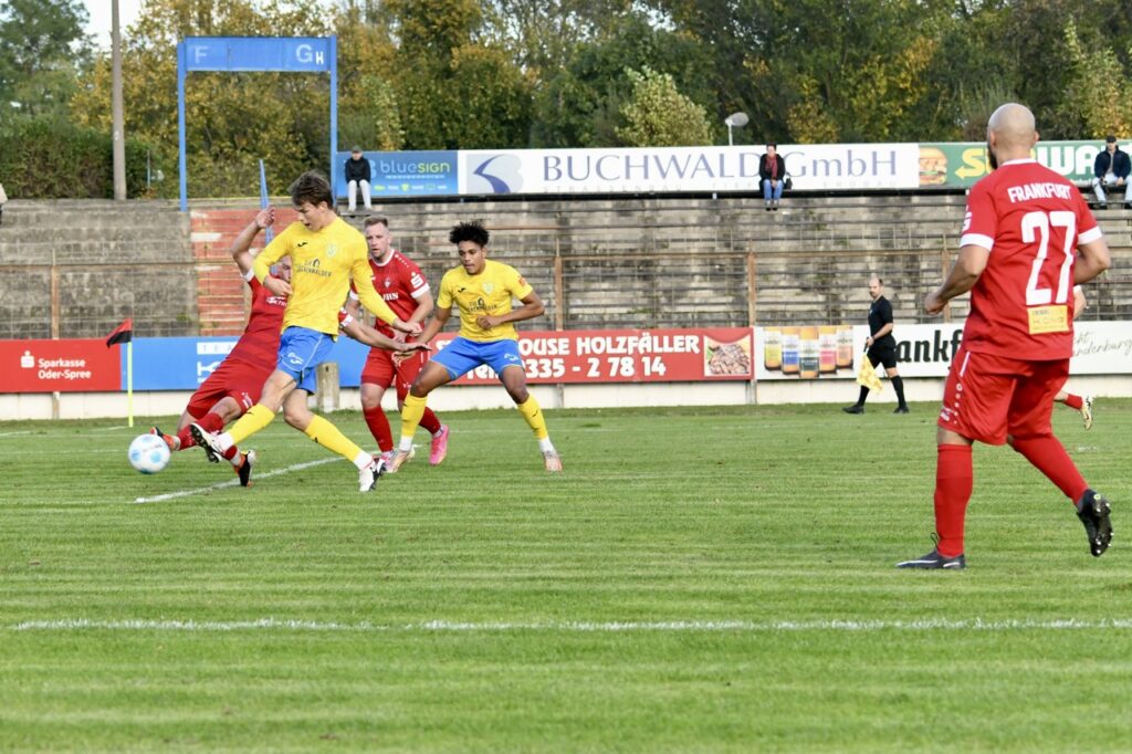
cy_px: 377
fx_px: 2515
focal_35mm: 80
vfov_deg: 17.1
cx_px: 566
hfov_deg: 25.4
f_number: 5
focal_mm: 80
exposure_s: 1/1600
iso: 2000
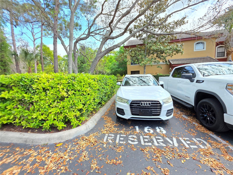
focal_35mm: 13
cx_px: 116
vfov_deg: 89.9
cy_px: 88
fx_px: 88
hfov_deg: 106.2
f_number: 1.9
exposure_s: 1/719
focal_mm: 2.2
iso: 100
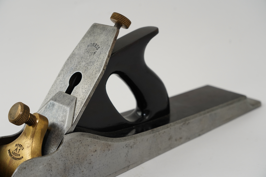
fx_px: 569
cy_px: 88
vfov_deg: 17.7
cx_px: 133
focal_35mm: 77
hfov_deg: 26.3
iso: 1250
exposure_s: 1/125
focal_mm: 77
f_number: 7.1
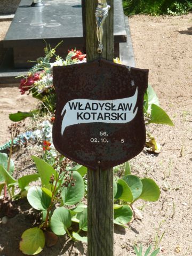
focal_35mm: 137
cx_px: 96
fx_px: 1013
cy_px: 128
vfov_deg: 14.4
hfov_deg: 10.8
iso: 80
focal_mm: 22.5
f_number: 4.5
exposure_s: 1/160
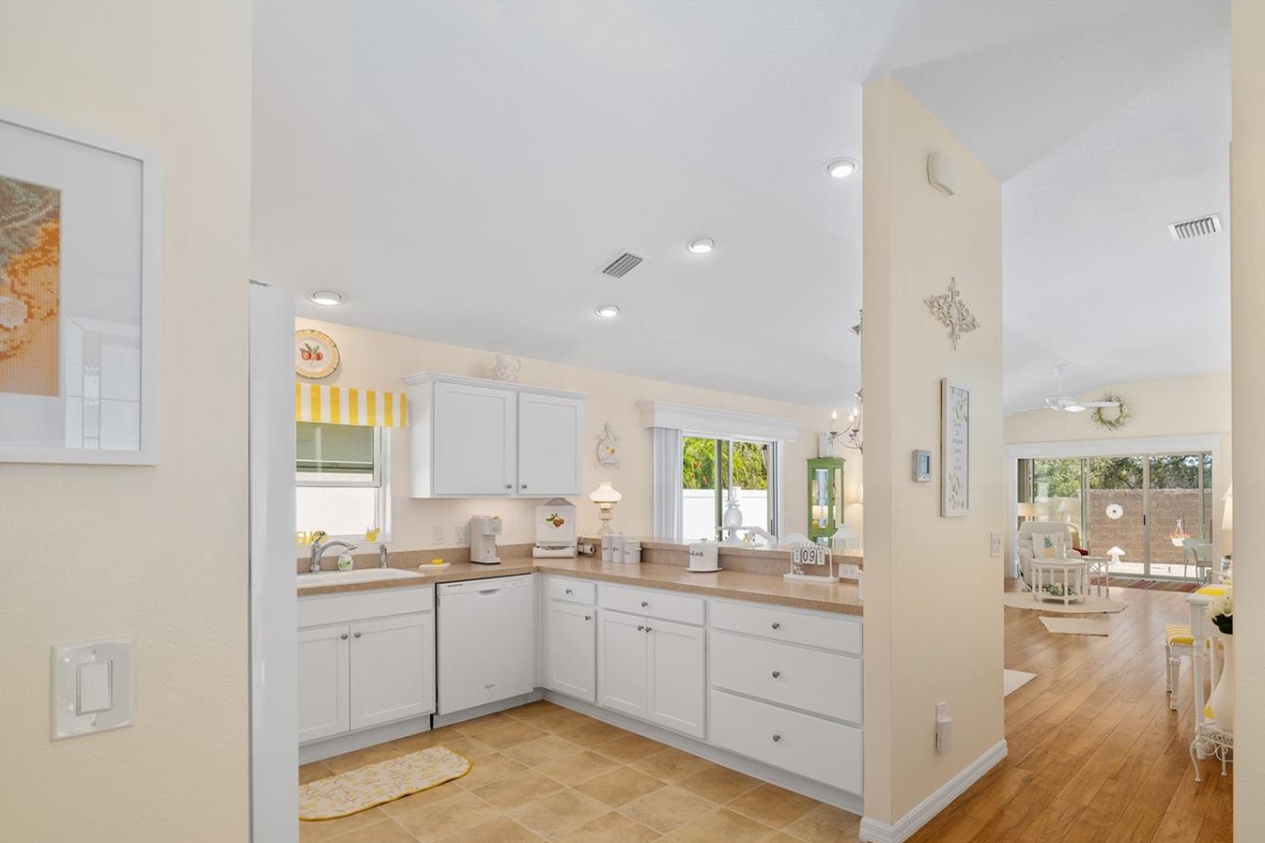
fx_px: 668
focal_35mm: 19
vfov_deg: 64.1
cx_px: 739
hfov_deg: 86.1
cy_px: 498
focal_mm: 16
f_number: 8
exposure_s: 1/60
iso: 320
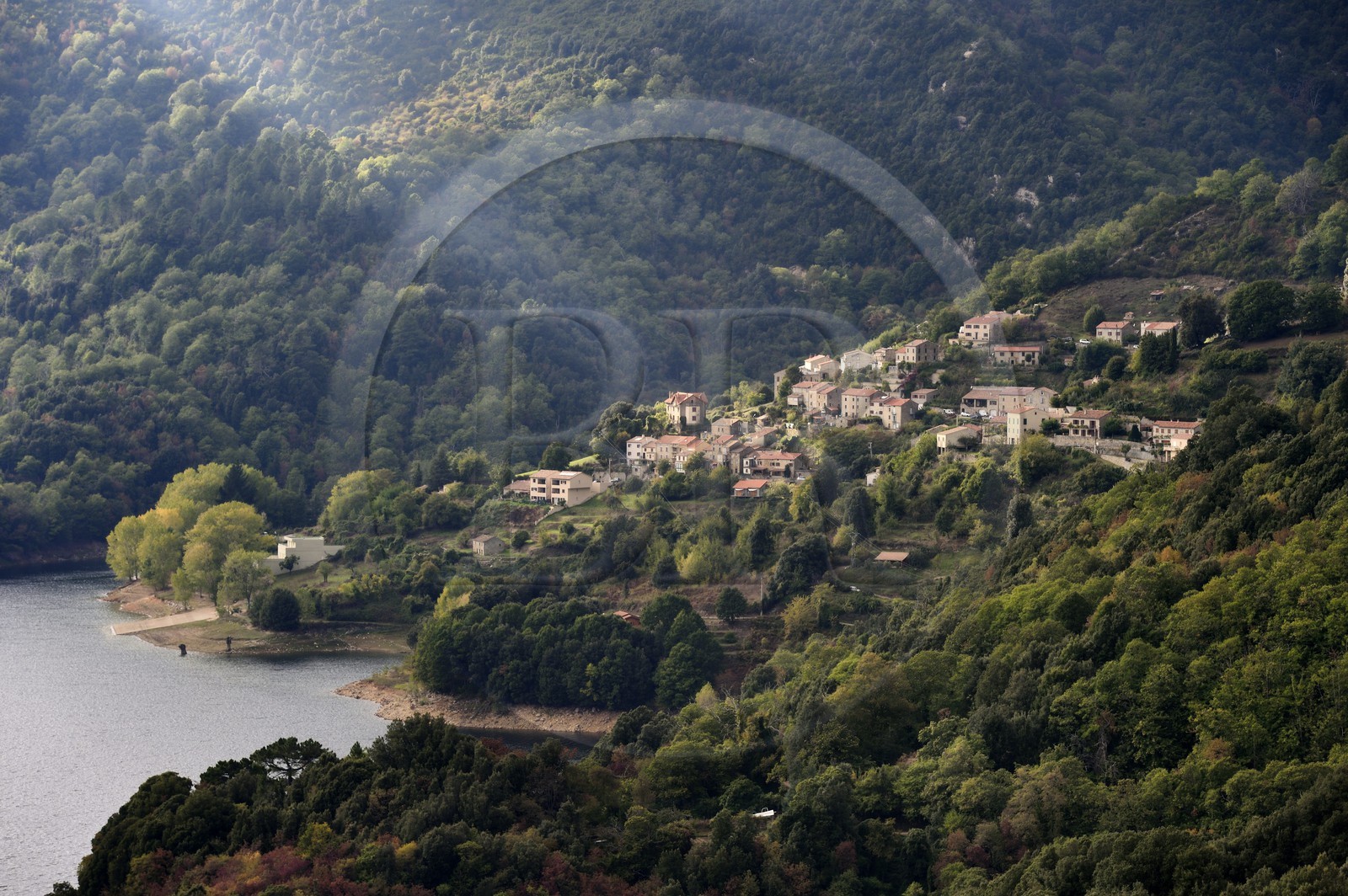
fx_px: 4340
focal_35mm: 116
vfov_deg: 11.8
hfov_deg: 17.7
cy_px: 448
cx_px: 674
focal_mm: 116
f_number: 6.3
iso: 200
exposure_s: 1/250
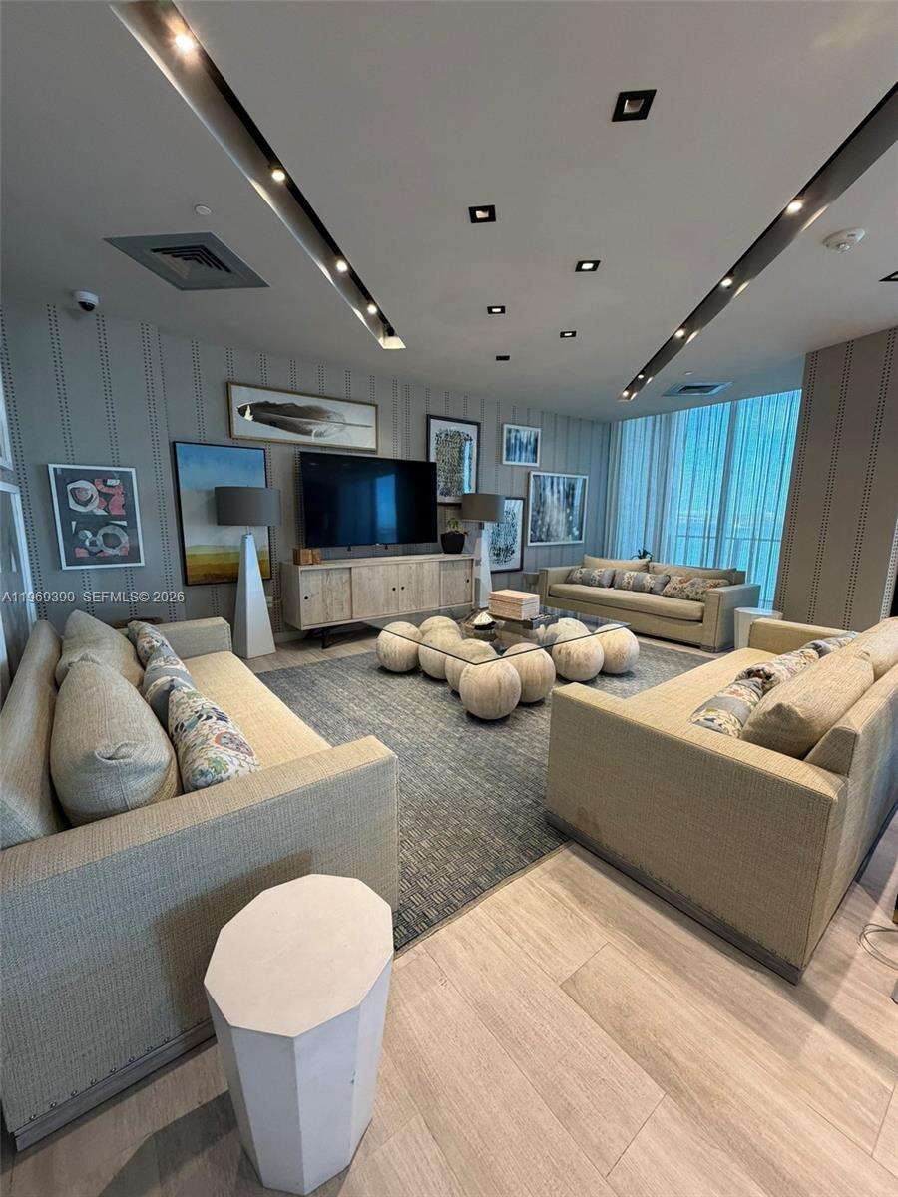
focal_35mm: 14
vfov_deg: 102.1
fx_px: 484
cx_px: 449
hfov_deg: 85.7
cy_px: 598
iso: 250
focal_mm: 2.22
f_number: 2.2
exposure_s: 1/60
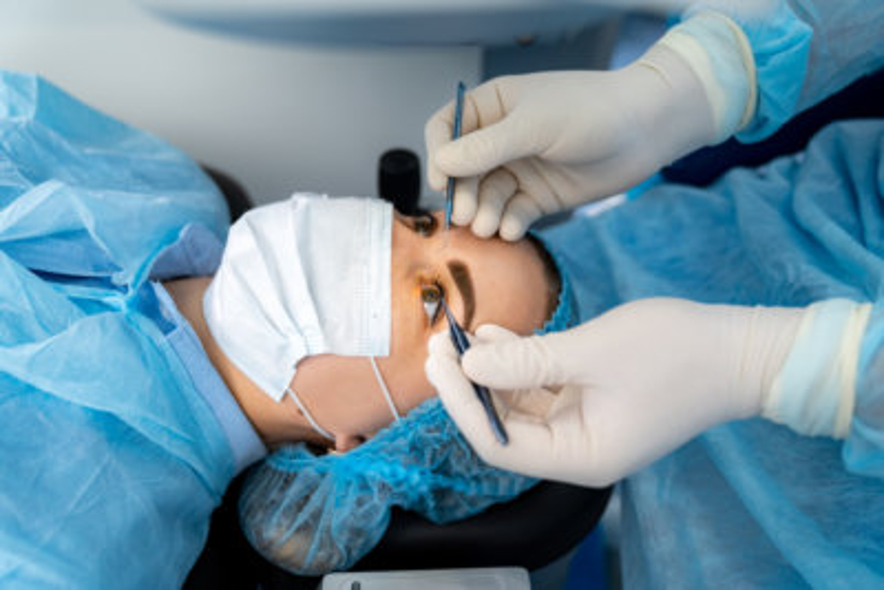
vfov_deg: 37.9
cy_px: 295
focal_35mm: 35
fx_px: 860
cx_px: 442
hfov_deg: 54.4
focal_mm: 35
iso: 250
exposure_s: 1/200
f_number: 2.8
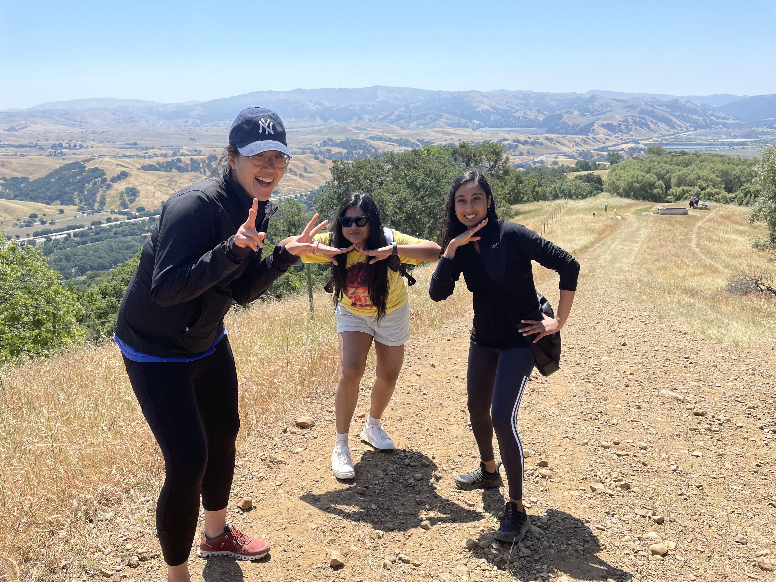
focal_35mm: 26
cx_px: 388
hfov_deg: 67.3
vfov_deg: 53.1
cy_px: 291
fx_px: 583
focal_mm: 4.2
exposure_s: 1/2451
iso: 32
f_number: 1.6
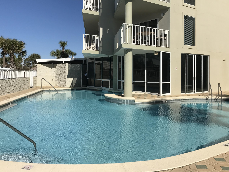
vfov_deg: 40.5
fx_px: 232
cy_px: 67
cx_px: 124
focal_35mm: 35
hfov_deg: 52.6
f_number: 1.8
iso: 20
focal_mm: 3.99
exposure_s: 1/5051
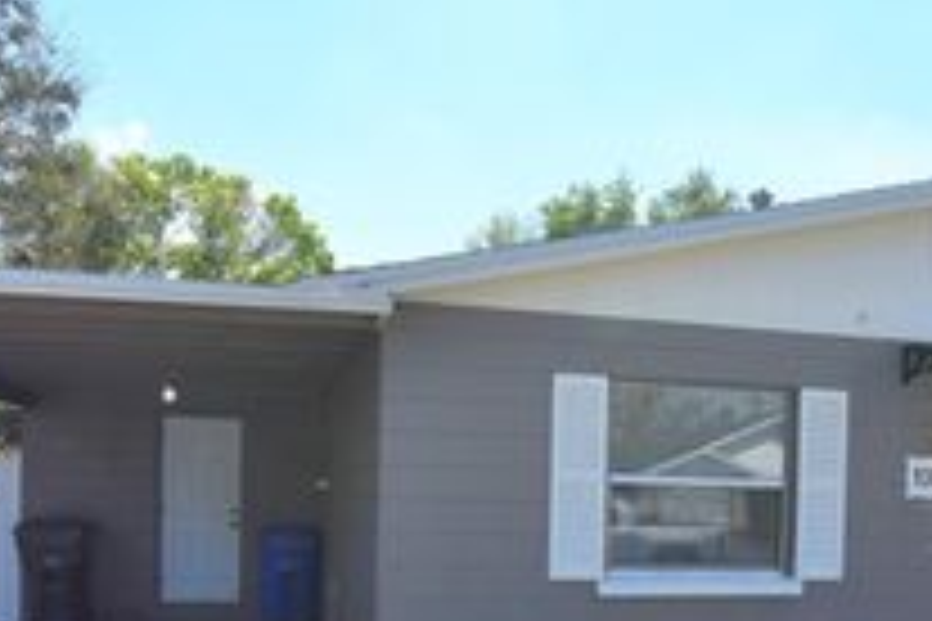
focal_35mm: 42
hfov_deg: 46.0
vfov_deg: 31.1
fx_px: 1077
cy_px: 529
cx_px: 630
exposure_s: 1/500
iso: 180
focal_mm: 11.5
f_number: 8
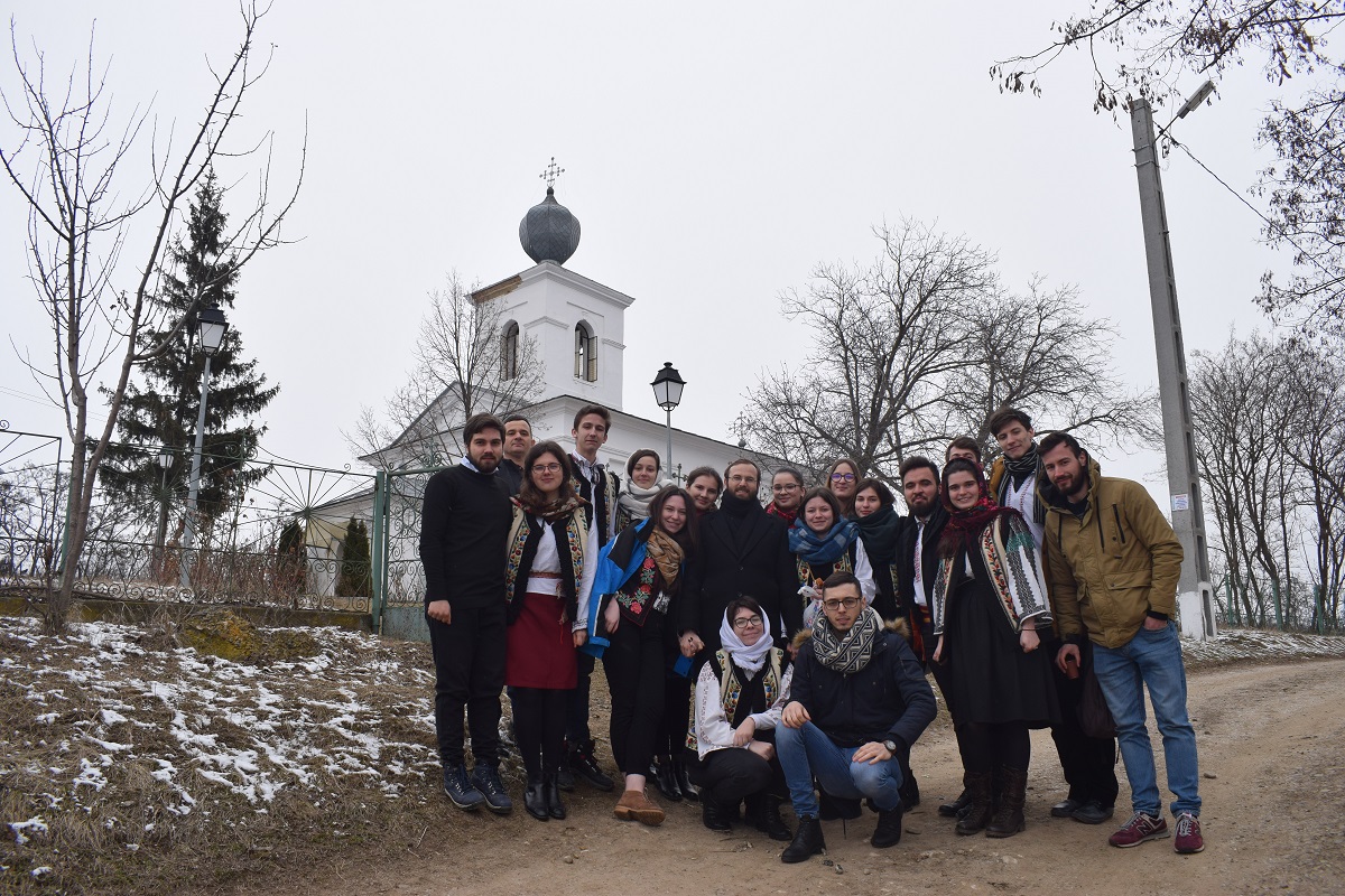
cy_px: 448
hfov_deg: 61.9
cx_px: 672
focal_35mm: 30
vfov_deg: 43.6
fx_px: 1121
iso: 200
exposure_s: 1/250
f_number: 8
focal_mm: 20
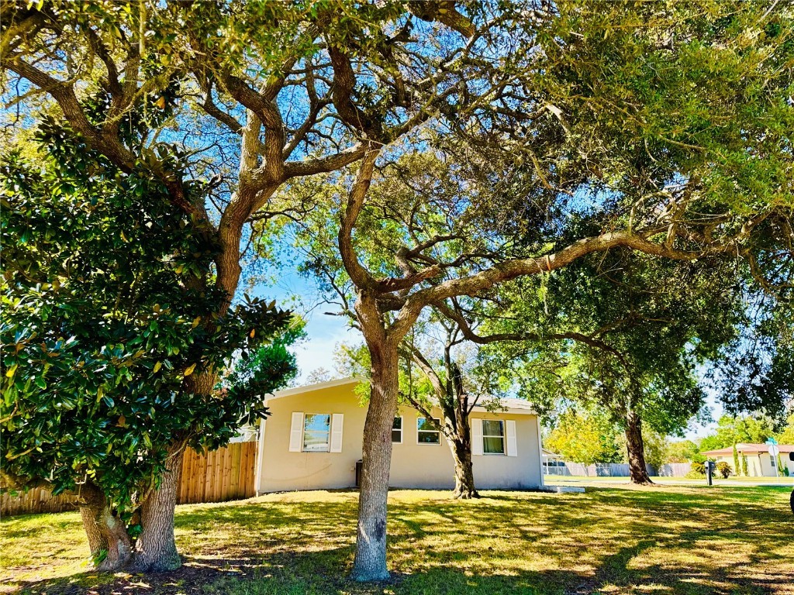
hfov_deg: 71.6
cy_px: 298
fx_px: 550
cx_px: 397
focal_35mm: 24
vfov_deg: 56.8
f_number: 1.78
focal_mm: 6.76
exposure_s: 1/567
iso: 80
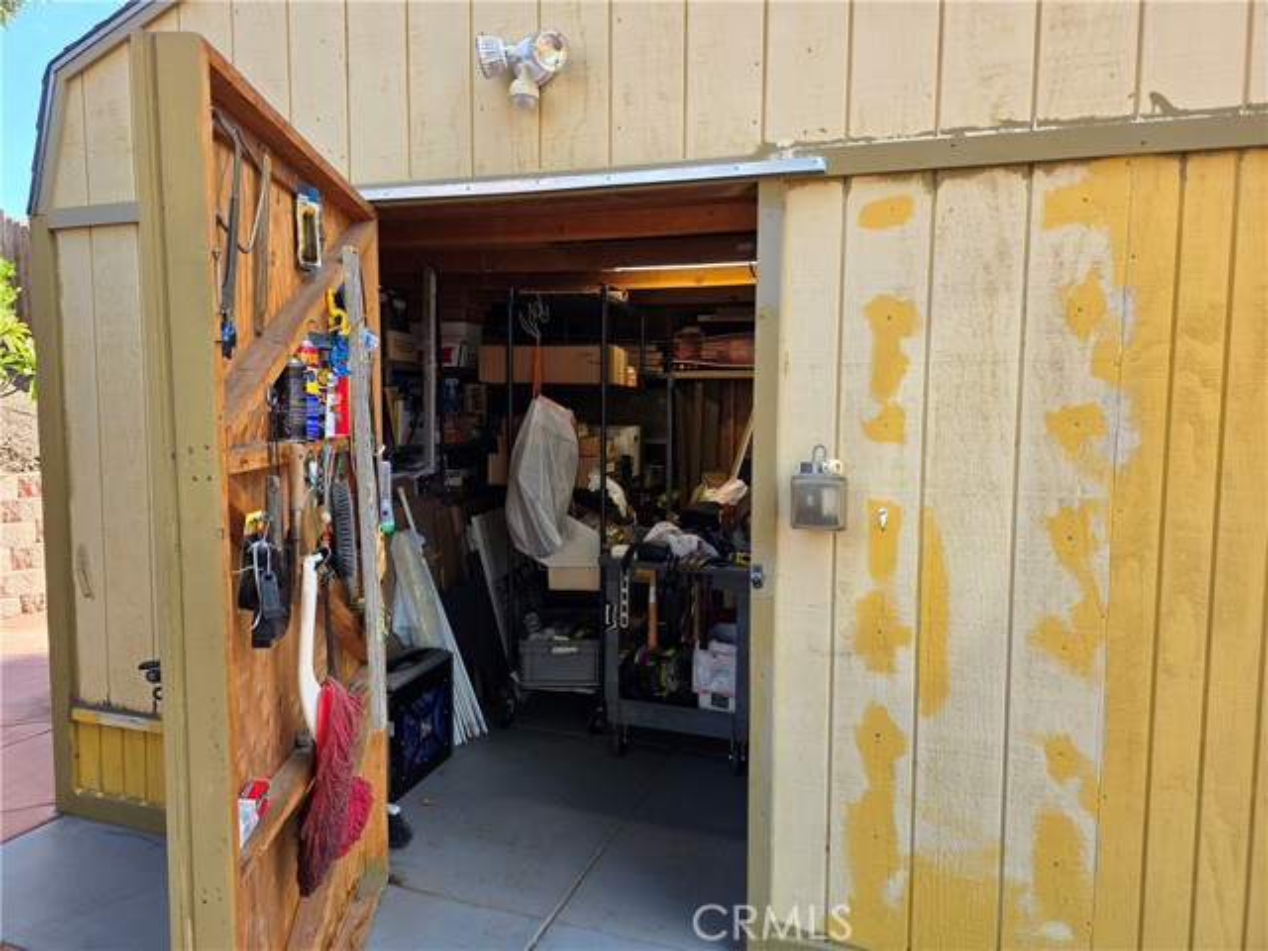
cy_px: 476
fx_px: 843
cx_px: 634
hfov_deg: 73.9
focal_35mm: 23
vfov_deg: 58.9
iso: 16
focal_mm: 6.3
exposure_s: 1/120
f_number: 1.7
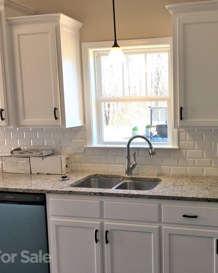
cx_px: 173
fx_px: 307
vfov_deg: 47.9
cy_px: 137
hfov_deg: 37.8
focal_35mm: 38
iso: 25
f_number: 2.2
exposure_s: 1/60
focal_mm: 4.15
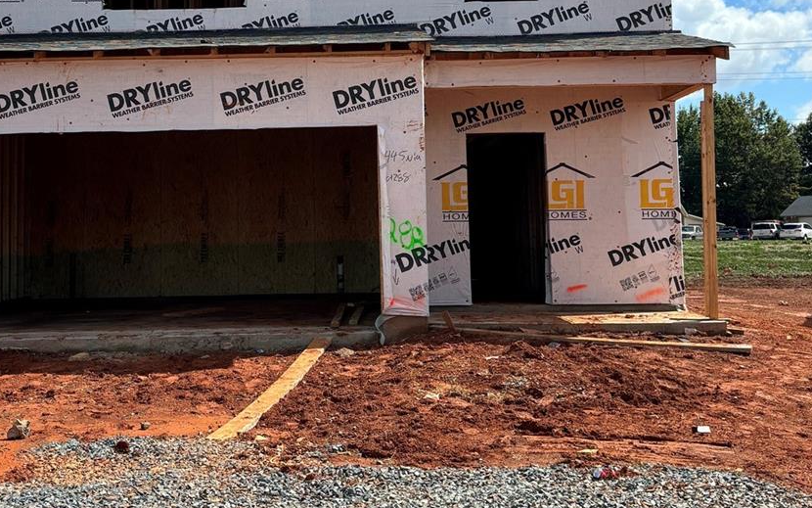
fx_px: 1129
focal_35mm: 51
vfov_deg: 25.1
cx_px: 301
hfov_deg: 39.3
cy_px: 138
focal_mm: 5.96
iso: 50
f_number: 1.6
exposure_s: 1/3311
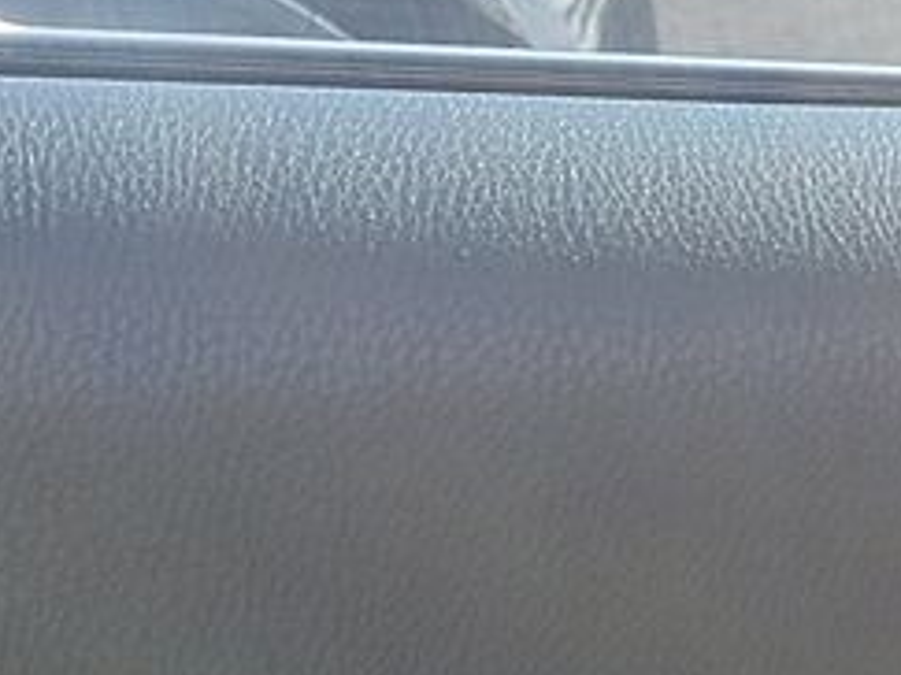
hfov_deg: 12.2
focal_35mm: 158
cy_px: 1576
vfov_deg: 8.6
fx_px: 4110
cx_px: 1161
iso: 50
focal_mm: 6.7
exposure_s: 1/220
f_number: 1.8
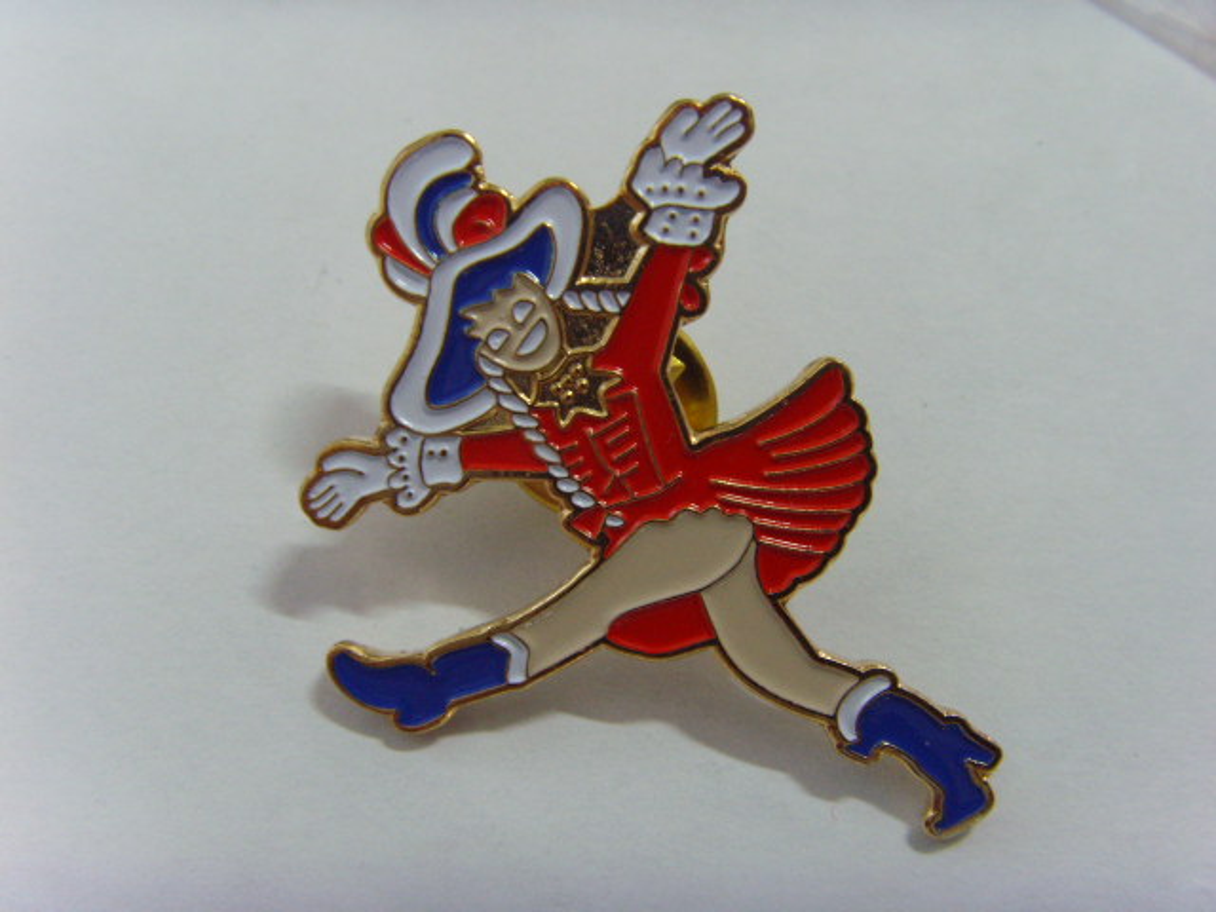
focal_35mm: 39
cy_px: 456
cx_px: 608
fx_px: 1370
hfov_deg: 47.9
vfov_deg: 36.8
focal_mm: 6.6
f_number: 3.5
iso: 200
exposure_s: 1/6
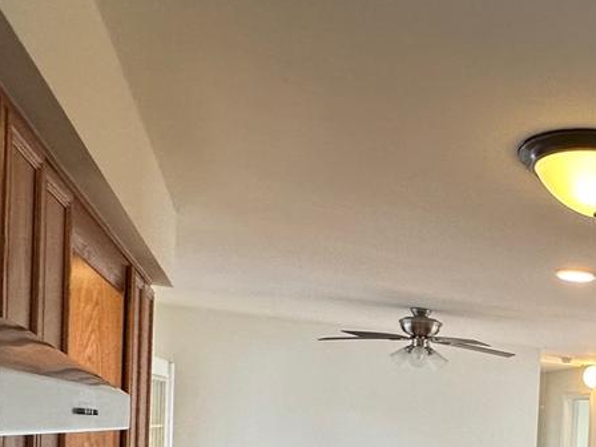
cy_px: 475
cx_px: 696
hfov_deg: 34.6
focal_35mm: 45
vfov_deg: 29.4
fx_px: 775
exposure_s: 1/120
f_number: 2.2
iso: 160
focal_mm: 2.22
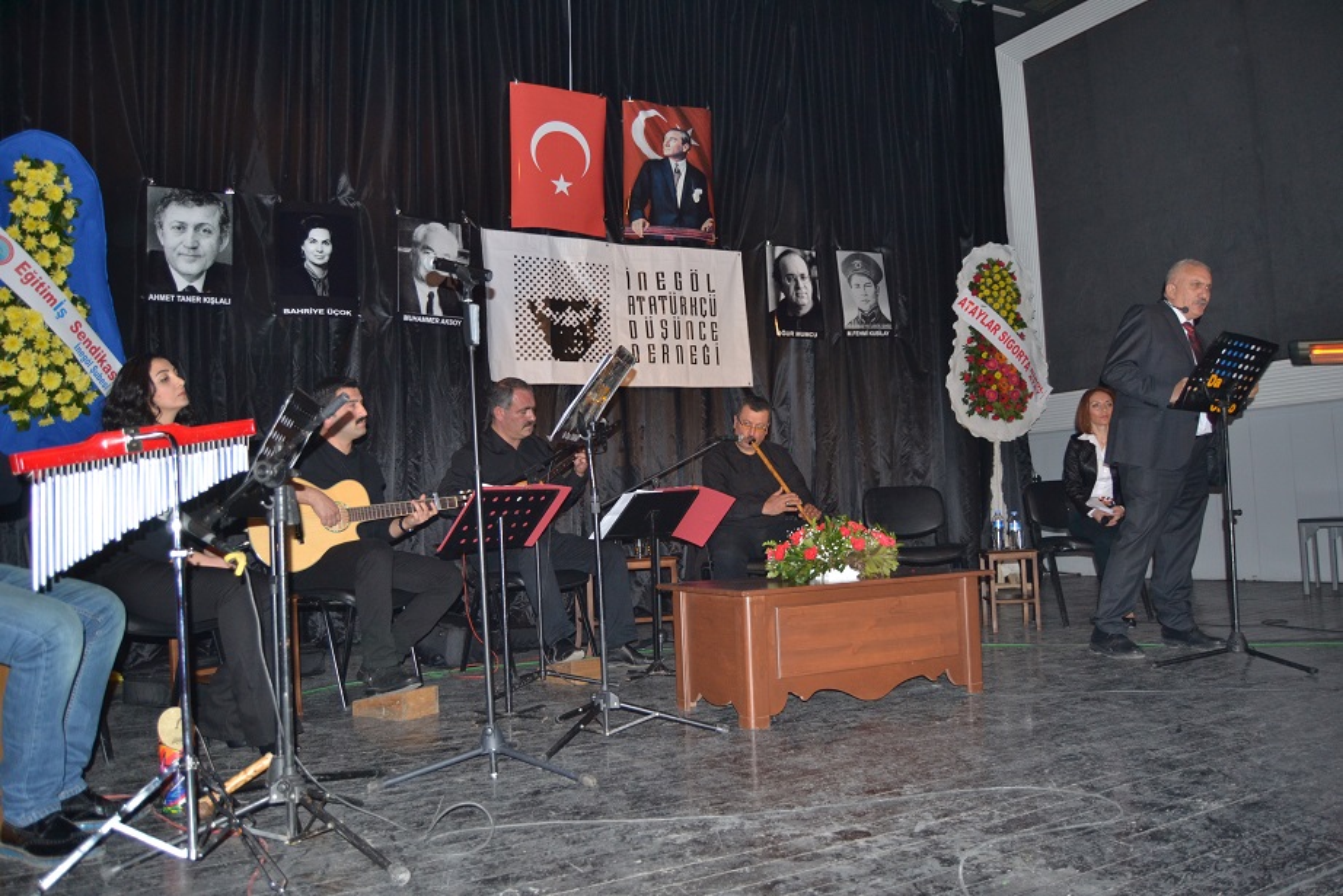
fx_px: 1007
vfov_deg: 47.9
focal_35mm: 27
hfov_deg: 67.4
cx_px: 672
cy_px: 448
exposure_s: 1/60
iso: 800
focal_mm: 18
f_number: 3.5
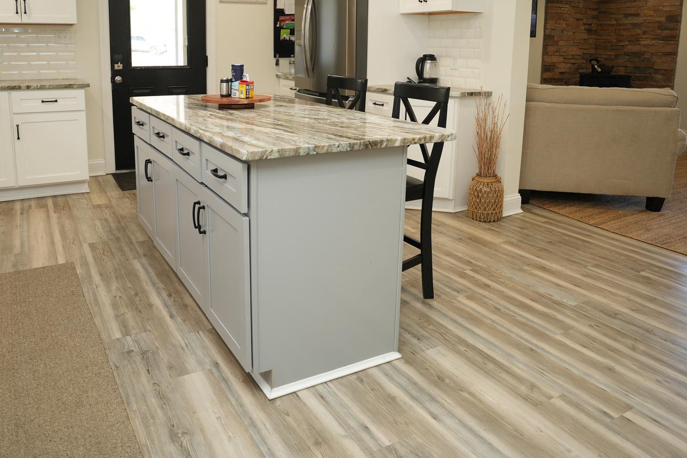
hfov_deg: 65.0
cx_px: 309
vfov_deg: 45.0
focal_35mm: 28
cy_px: 130
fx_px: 538
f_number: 2.8
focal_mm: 17.1
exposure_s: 1/60
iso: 160
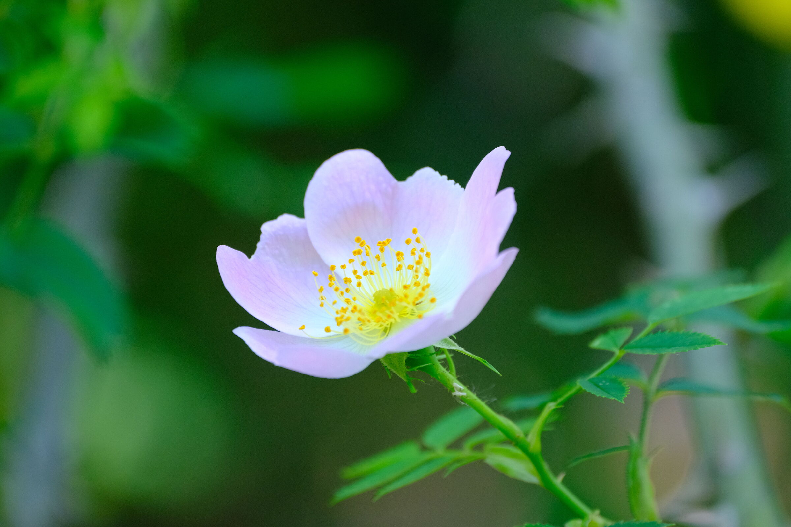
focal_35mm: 360
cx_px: 396
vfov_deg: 3.8
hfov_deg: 5.7
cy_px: 264
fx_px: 7909
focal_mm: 239.8
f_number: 5.6
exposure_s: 1/320
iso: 1600
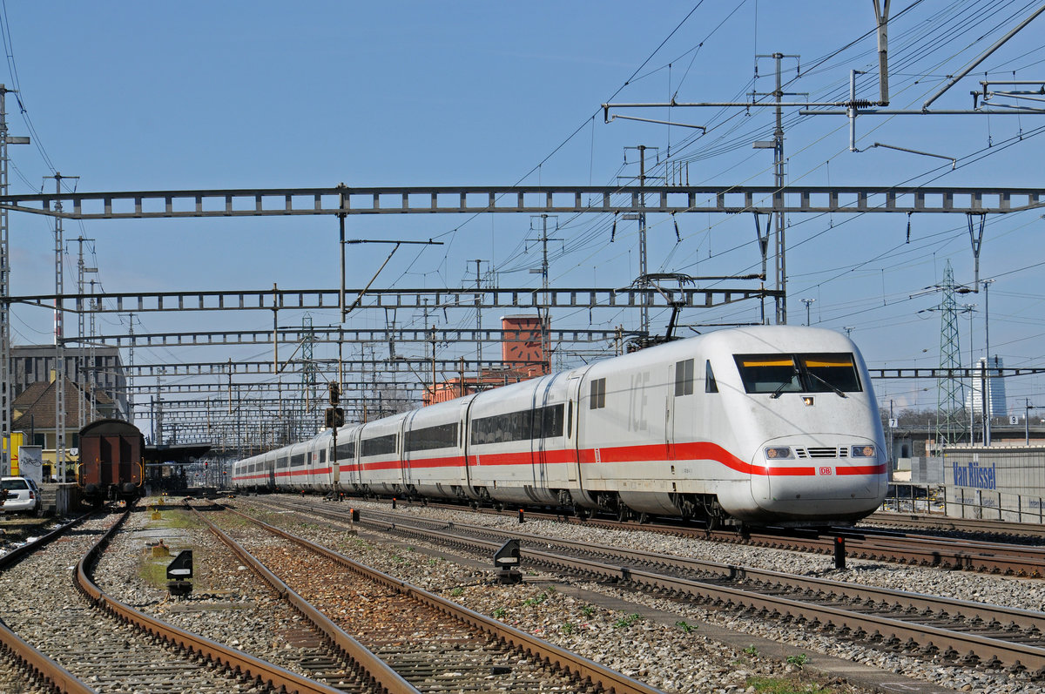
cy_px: 347
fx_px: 3044
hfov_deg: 19.5
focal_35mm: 105
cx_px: 522
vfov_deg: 13.0
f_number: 10
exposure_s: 1/1000
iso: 400
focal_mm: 70
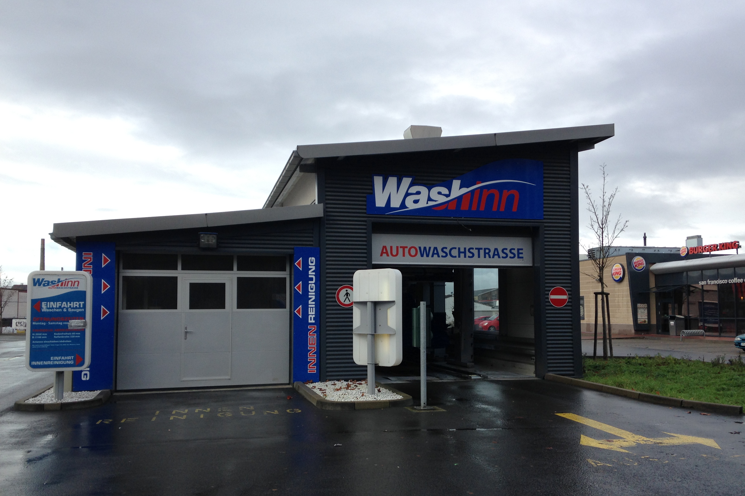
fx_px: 724
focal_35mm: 35
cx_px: 380
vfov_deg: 37.8
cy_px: 272
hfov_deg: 54.4
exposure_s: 1/398
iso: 50
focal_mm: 4.12
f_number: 2.4
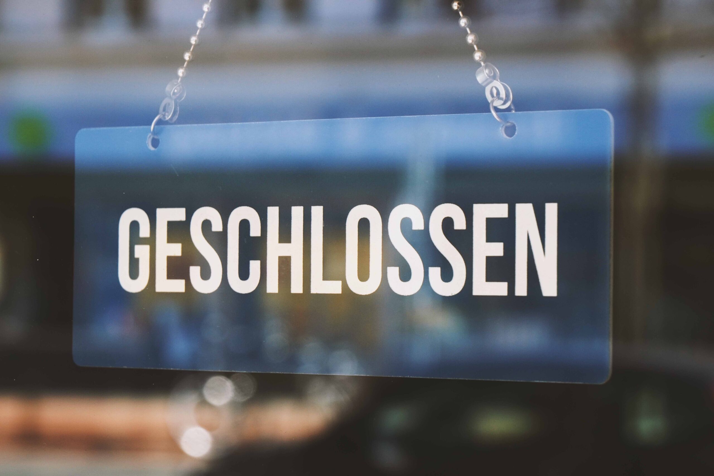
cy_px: 238
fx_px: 2082
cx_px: 357
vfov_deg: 13.0
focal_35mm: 105
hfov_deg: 19.5
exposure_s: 1/125
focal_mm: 70
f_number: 8
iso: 500
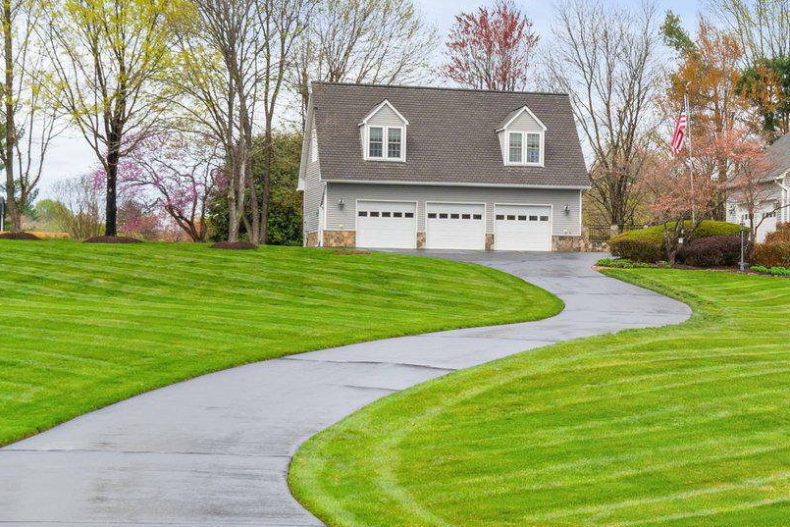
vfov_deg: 15.4
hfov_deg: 21.9
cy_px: 260
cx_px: 819
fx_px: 1953
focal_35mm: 89
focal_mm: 35
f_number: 13
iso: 200
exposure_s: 1/160
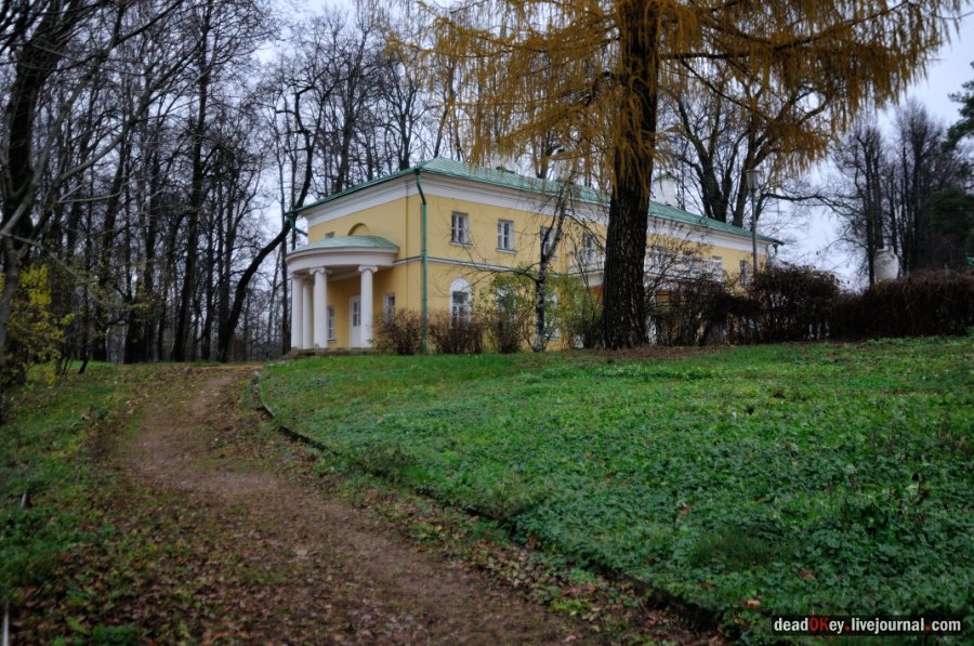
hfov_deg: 53.2
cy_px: 323
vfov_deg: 36.8
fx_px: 972
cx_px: 487
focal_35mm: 36
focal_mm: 24
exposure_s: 1/125
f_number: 3.5
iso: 640
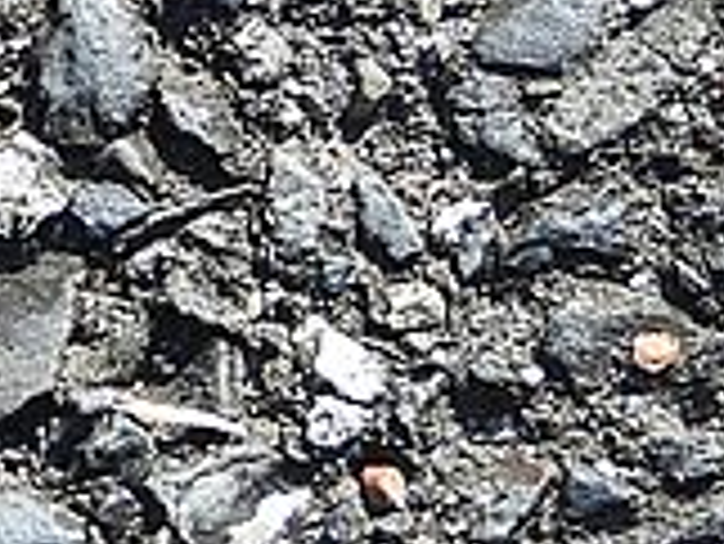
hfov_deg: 1.7
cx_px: -962
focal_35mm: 1194
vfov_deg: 1.2
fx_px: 24991
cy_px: -733
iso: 100
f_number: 4.5
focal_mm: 42.8
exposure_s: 1/320
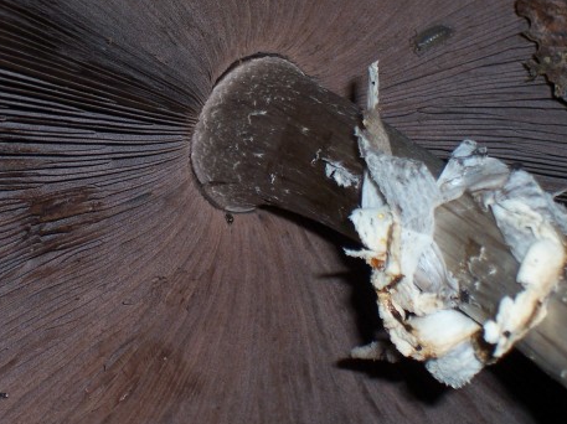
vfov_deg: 10.4
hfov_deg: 13.8
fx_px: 2340
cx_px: 218
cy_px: 155
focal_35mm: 143
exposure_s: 1/90
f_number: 4.6
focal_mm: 16.8
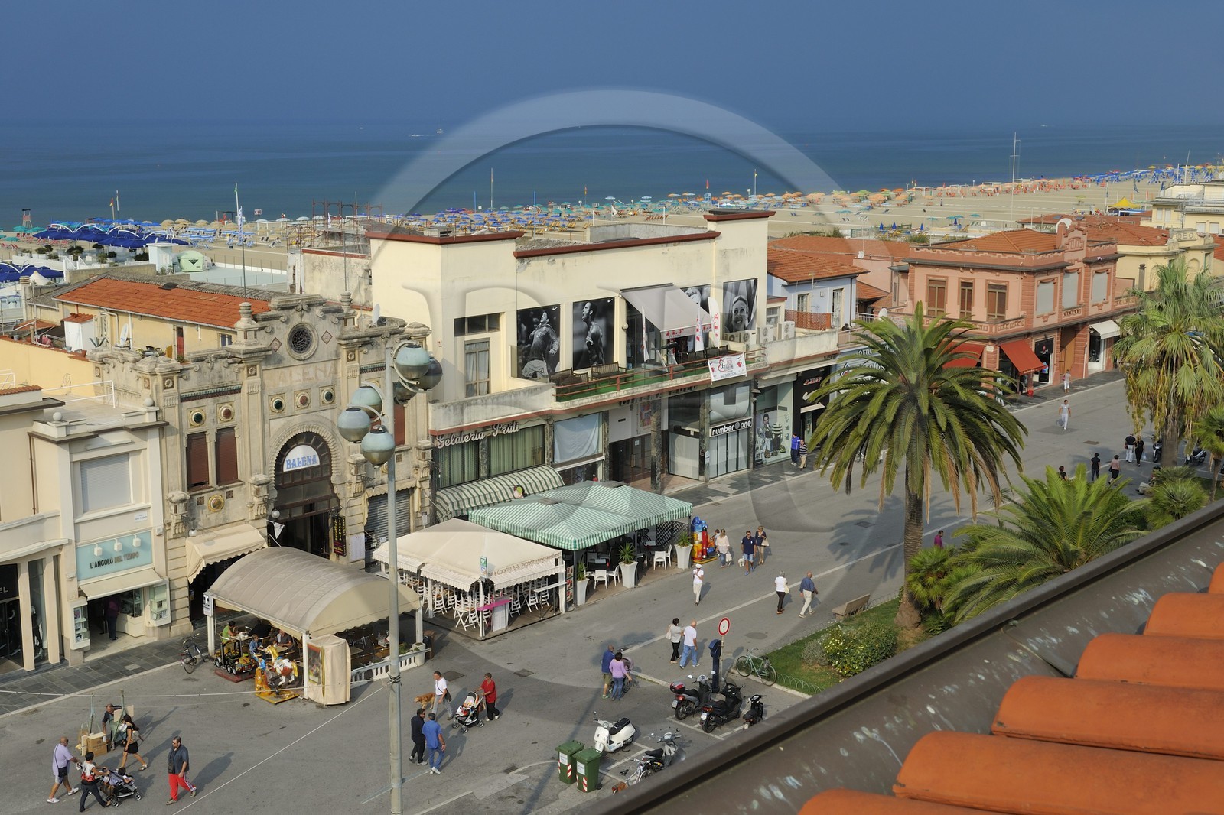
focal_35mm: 38
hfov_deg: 50.7
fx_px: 1292
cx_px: 612
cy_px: 408
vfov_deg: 35.0
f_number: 13
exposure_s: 1/250
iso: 200
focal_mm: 38
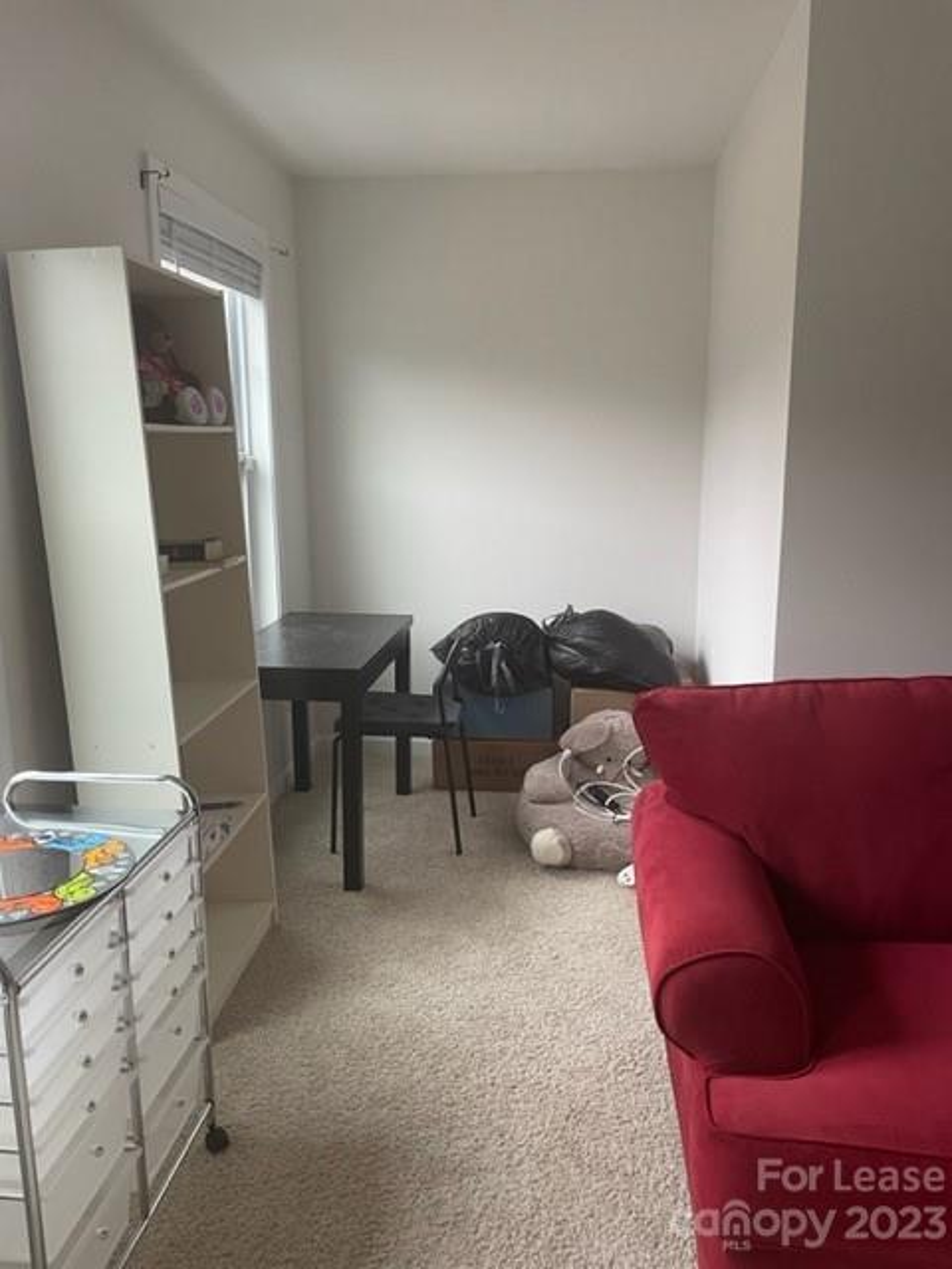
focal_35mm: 26
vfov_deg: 67.3
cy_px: 634
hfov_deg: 53.1
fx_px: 953
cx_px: 476
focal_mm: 4.2
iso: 125
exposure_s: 1/81
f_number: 1.6
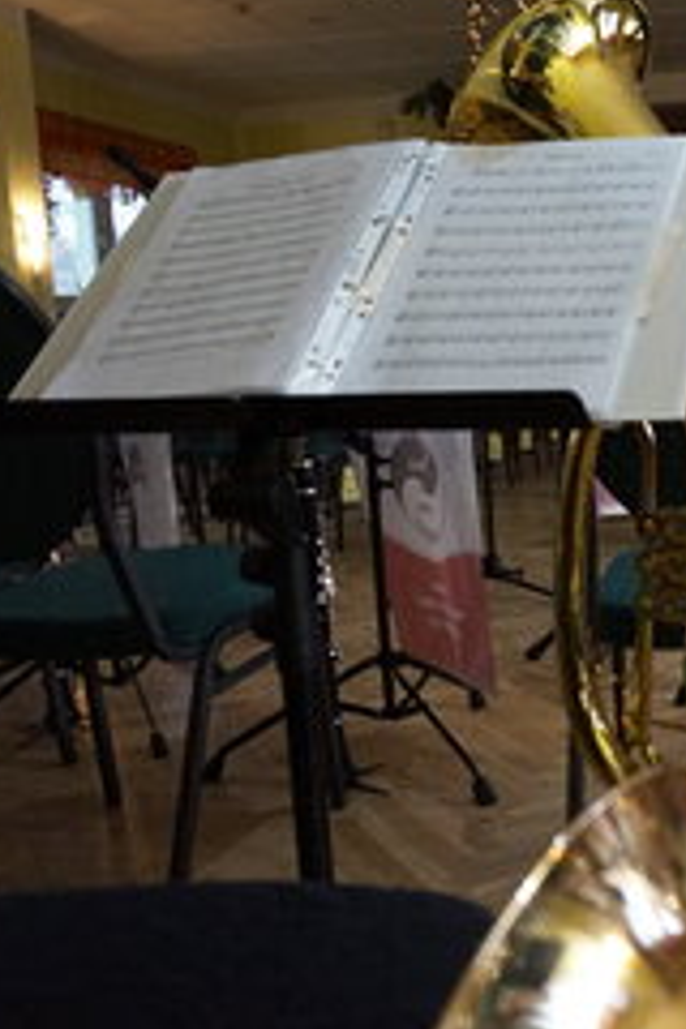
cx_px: 789
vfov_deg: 48.4
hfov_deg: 29.5
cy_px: 476
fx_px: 1143
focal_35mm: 40
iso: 2000
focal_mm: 16
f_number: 3.5
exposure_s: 1/160
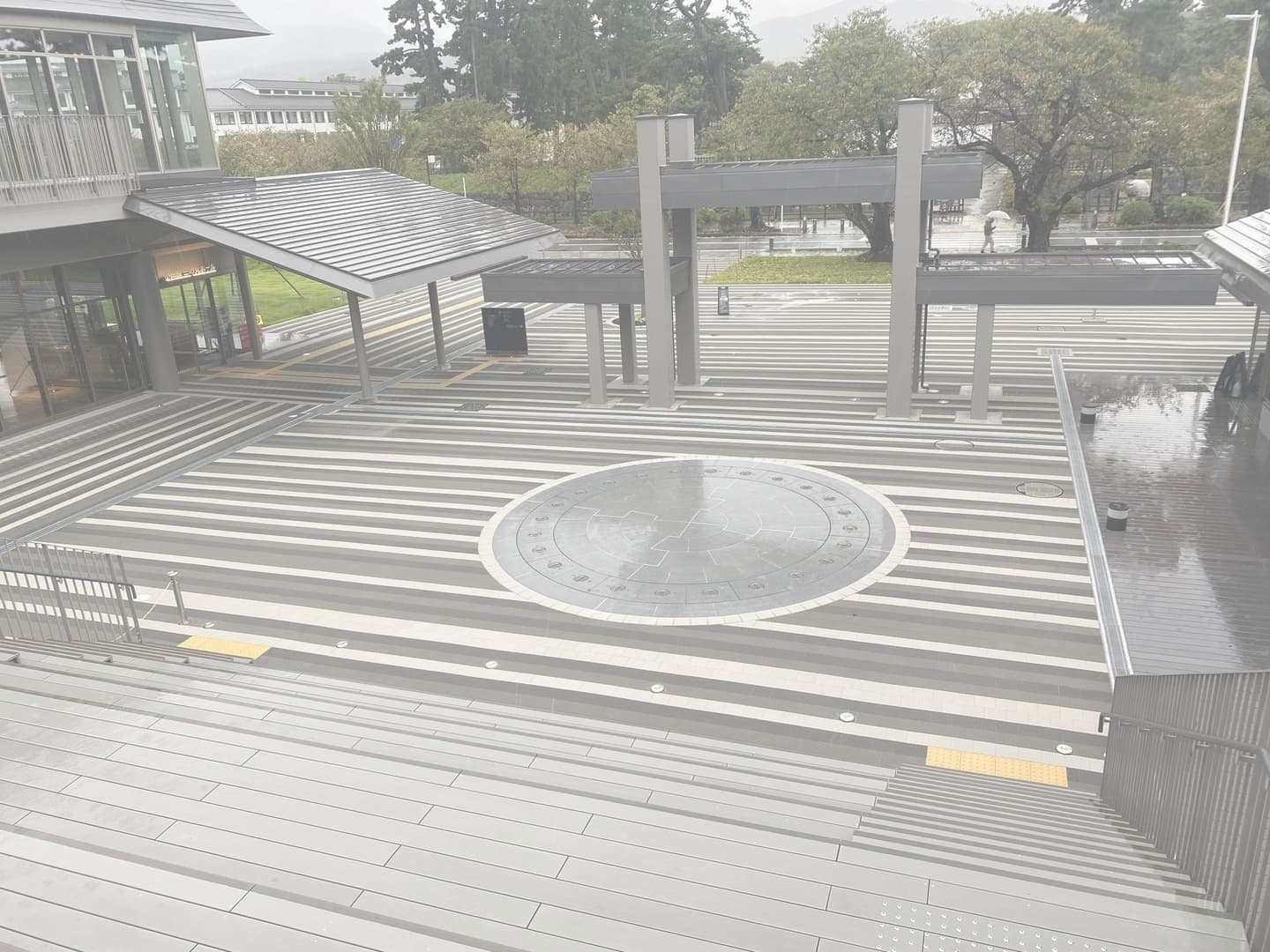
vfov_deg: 53.1
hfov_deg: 67.3
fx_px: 954
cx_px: 635
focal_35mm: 26
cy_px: 476
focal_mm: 4.25
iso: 50
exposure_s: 1/121
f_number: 1.8
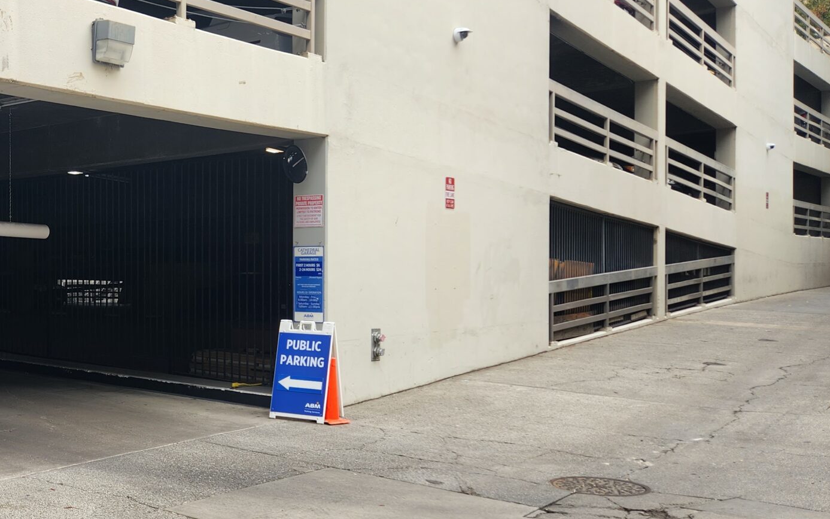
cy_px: 280
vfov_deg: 28.6
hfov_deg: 40.6
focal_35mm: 45
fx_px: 1018
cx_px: 67
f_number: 1.8
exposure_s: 1/241
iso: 20
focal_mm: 5.4
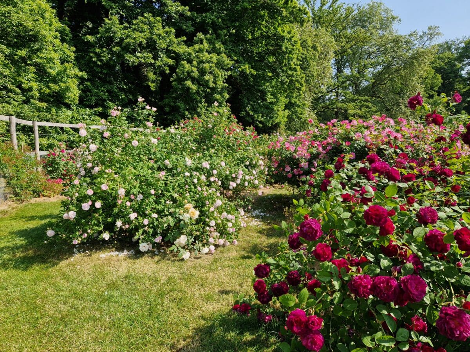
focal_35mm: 23
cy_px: 176
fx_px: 312
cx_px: 235
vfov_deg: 58.9
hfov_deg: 73.9
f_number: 1.8
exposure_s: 1/1396
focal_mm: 5.4
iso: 50
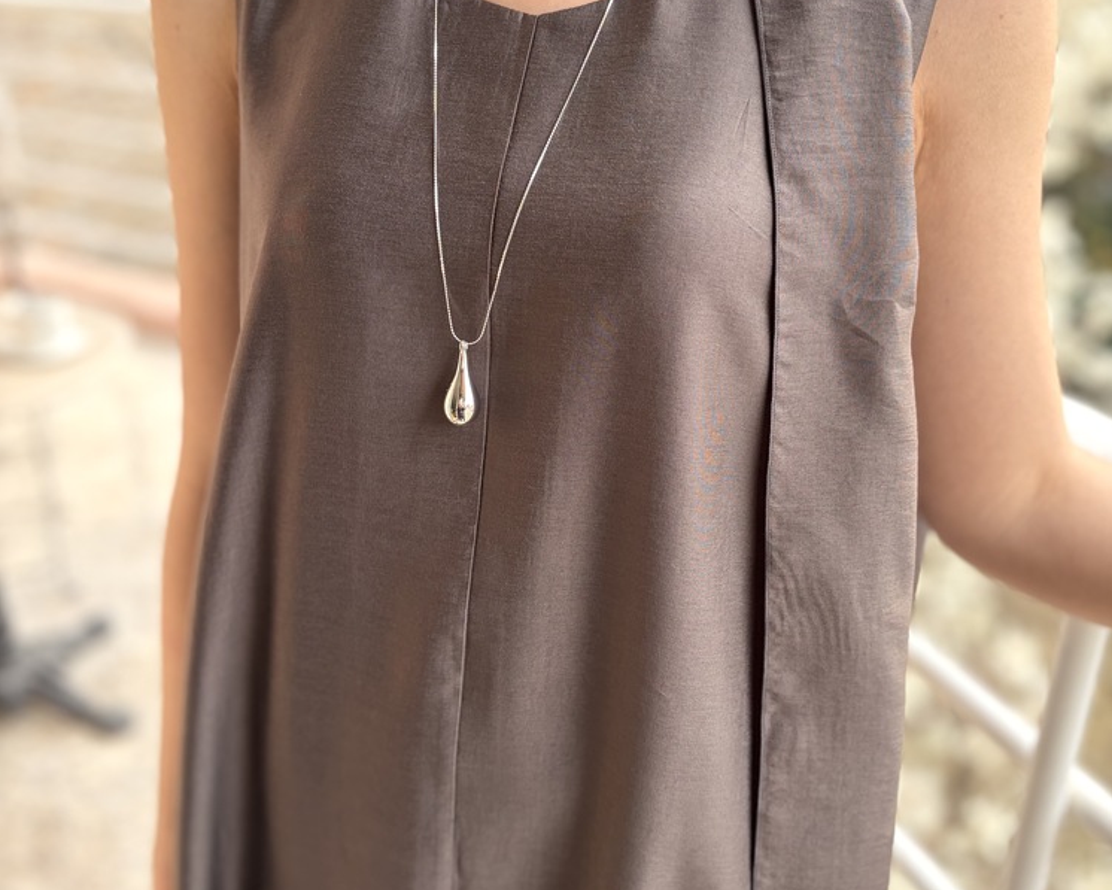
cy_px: 391
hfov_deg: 52.8
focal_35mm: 34
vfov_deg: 43.3
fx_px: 1119
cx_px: 557
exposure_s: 1/414
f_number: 1.6
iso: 64
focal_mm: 5.96
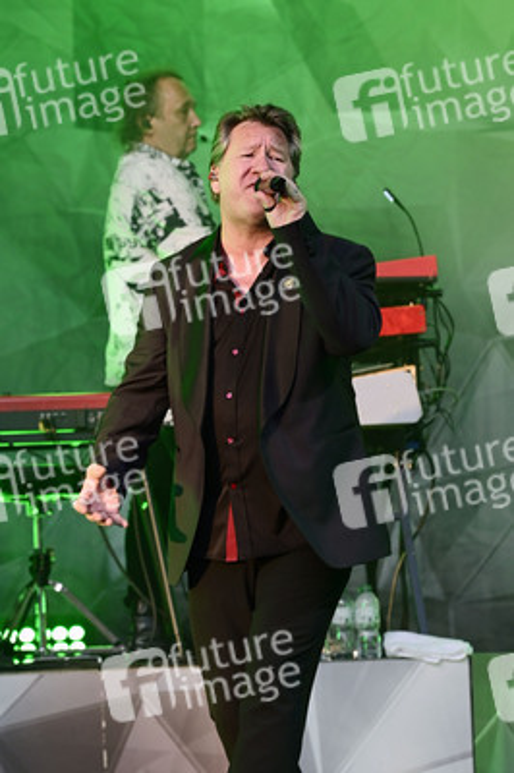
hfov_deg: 8.1
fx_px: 3647
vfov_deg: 12.1
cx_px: 257
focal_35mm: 170
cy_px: 386
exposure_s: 1/400
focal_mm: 170
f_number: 6.3
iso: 500
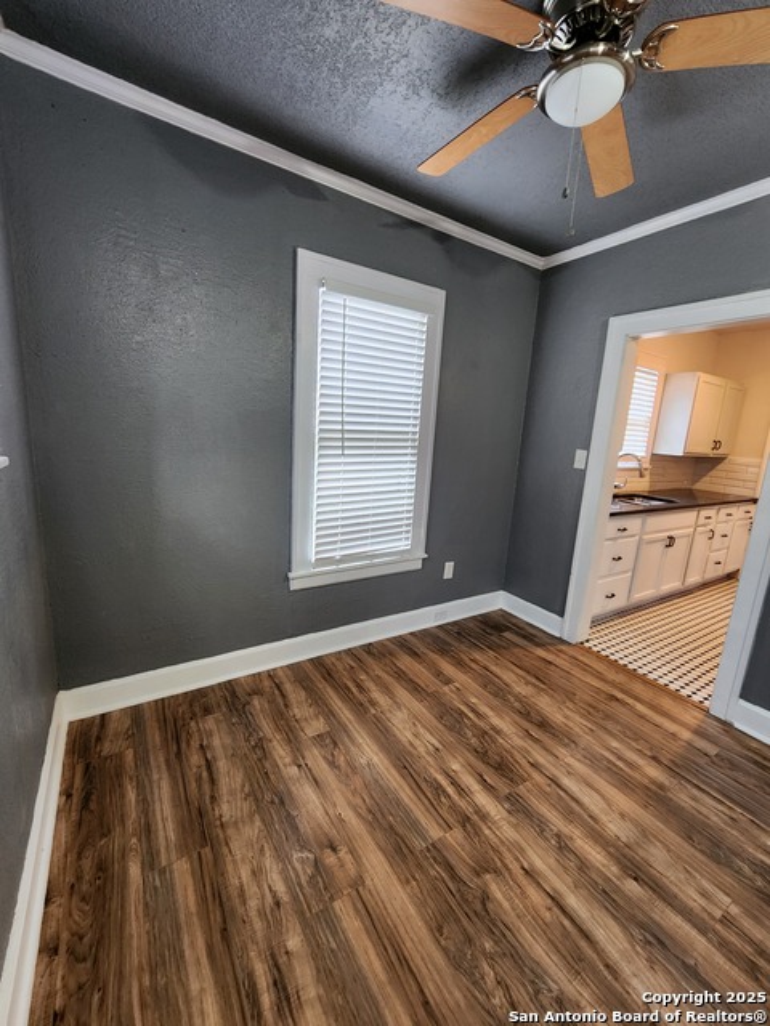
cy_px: 513
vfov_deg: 106.2
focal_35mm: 13
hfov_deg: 89.9
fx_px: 386
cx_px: 385
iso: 400
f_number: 2.2
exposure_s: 1/40
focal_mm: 2.2
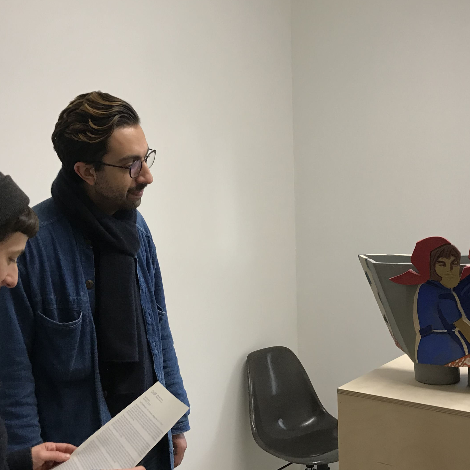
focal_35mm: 47
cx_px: 267
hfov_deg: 36.0
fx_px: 722
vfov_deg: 36.1
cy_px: 237
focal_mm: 3.99
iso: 40
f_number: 1.8
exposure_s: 1/24
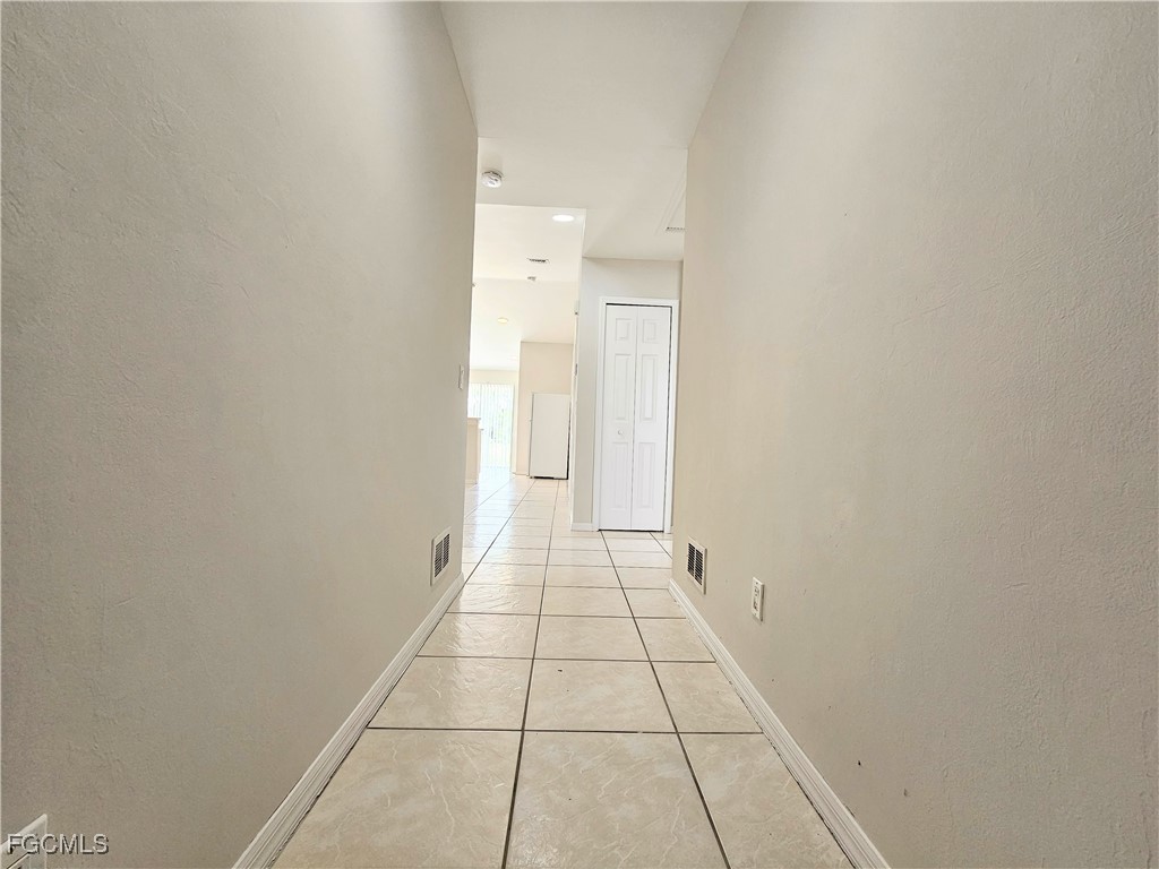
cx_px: 580
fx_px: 435
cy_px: 434
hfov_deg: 106.2
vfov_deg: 89.9
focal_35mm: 13
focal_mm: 2.2
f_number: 2.2
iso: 100
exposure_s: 1/60
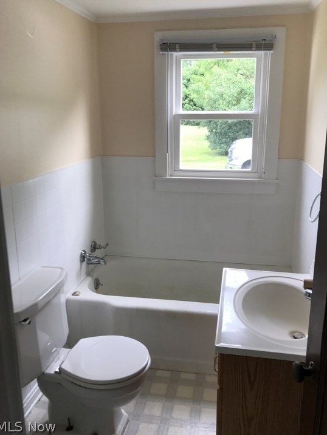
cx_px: 168
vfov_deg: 59.9
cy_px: 204
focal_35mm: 30
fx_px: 378
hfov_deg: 46.8
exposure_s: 1/90
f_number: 1.8
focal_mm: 3.99
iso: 25
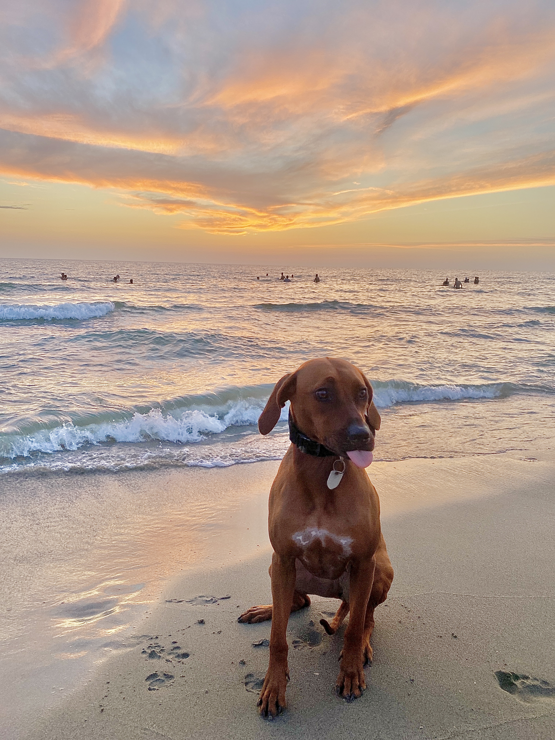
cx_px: 278
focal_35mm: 26
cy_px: 370
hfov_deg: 53.1
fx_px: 556
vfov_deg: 67.3
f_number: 1.8
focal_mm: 4.25
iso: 50
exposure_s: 1/122
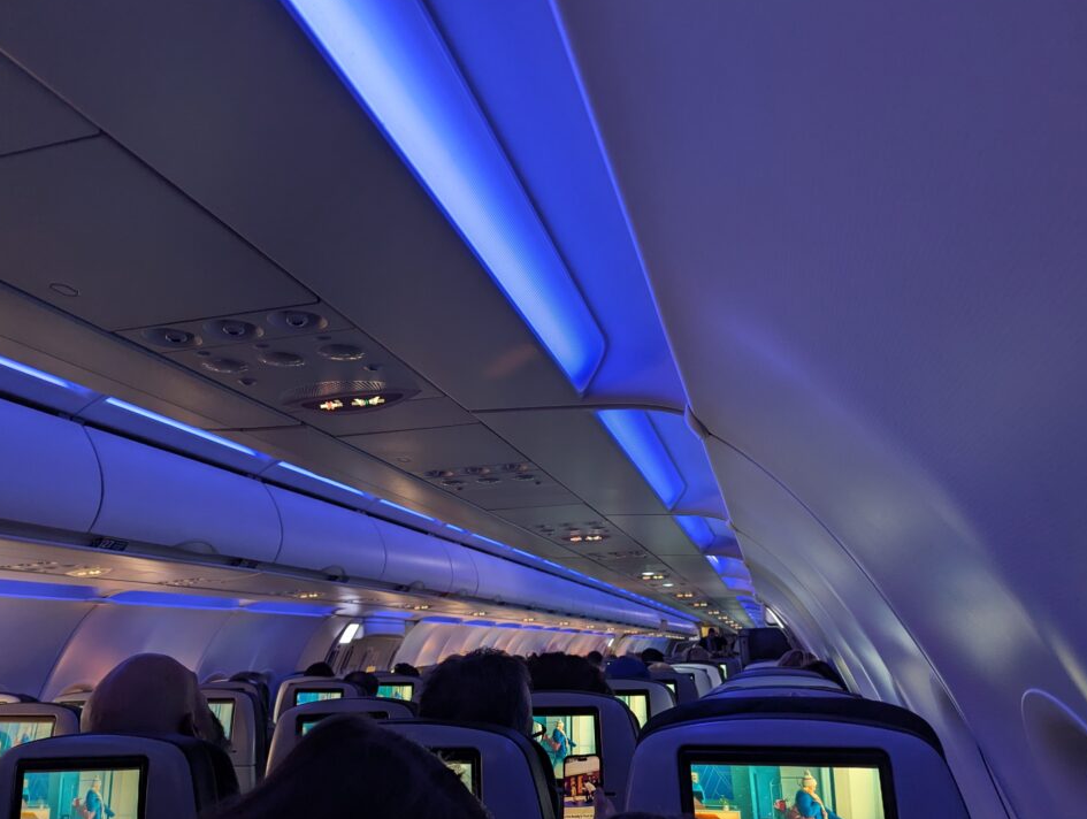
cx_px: 534
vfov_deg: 53.2
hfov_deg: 67.2
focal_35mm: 26
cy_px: 427
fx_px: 818
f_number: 1.85
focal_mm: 6.81
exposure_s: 1/122
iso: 419
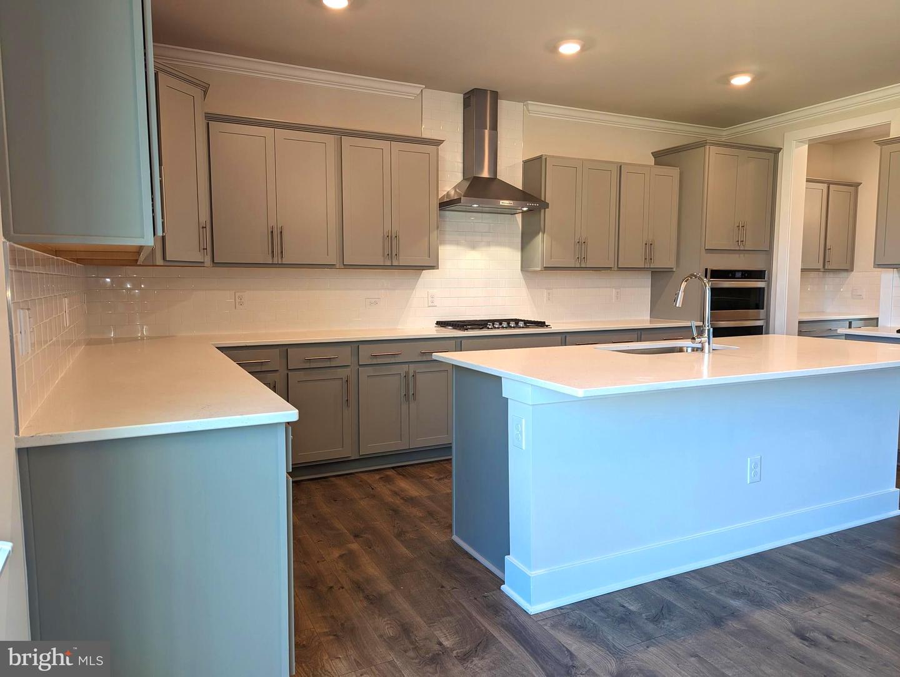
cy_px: 338
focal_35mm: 24
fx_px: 625
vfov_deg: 56.9
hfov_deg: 71.5
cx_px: 450
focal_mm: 6.81
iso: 56
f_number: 1.85
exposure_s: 1/40
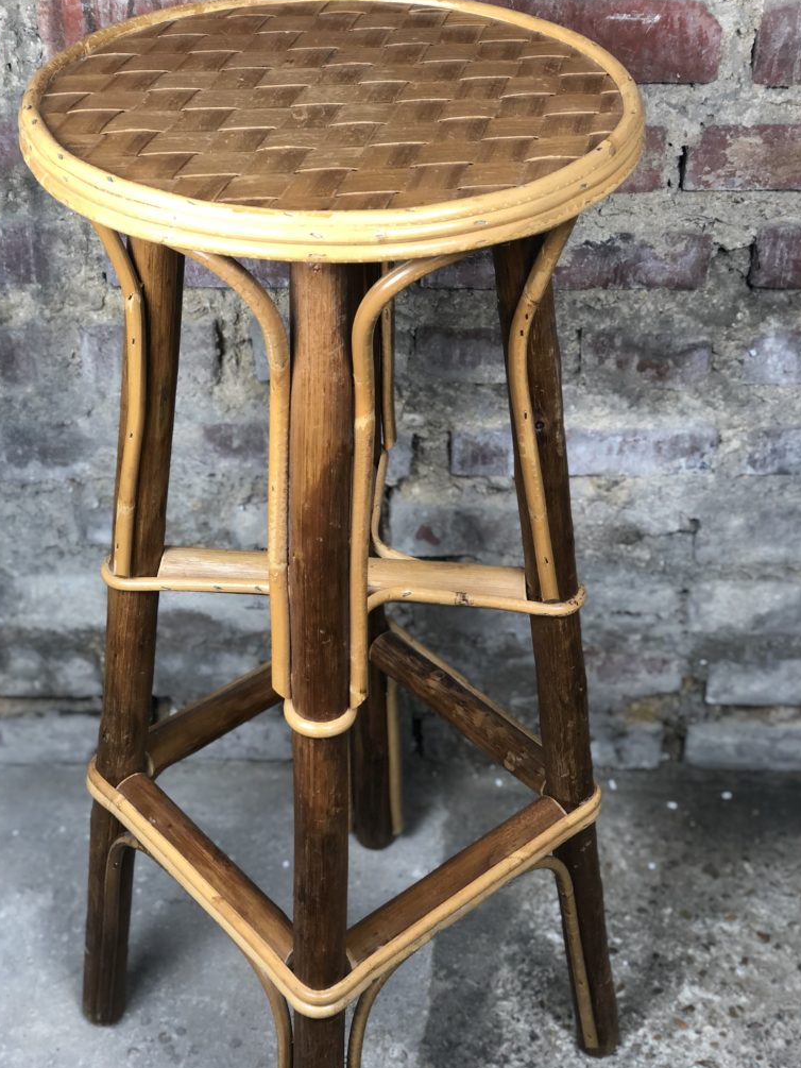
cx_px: 397
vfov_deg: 36.2
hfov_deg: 27.5
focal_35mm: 53
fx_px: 1635
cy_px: 530
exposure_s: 1/50
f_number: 2.4
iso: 100
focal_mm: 6
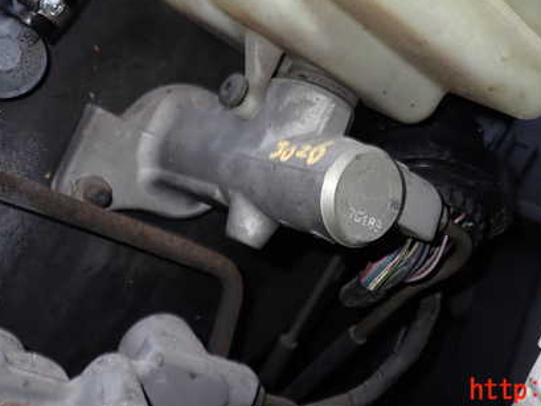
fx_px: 688
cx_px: 372
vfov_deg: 32.4
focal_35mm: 44
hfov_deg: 42.2
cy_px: 110
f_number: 6.3
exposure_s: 1/30
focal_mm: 5.4
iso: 100
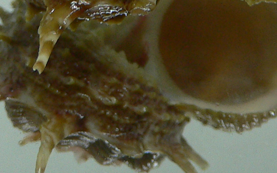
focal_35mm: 118
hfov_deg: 17.7
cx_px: 138
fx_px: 891
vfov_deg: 10.5
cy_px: -118
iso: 100
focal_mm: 4.6
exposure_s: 1/60
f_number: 2.8
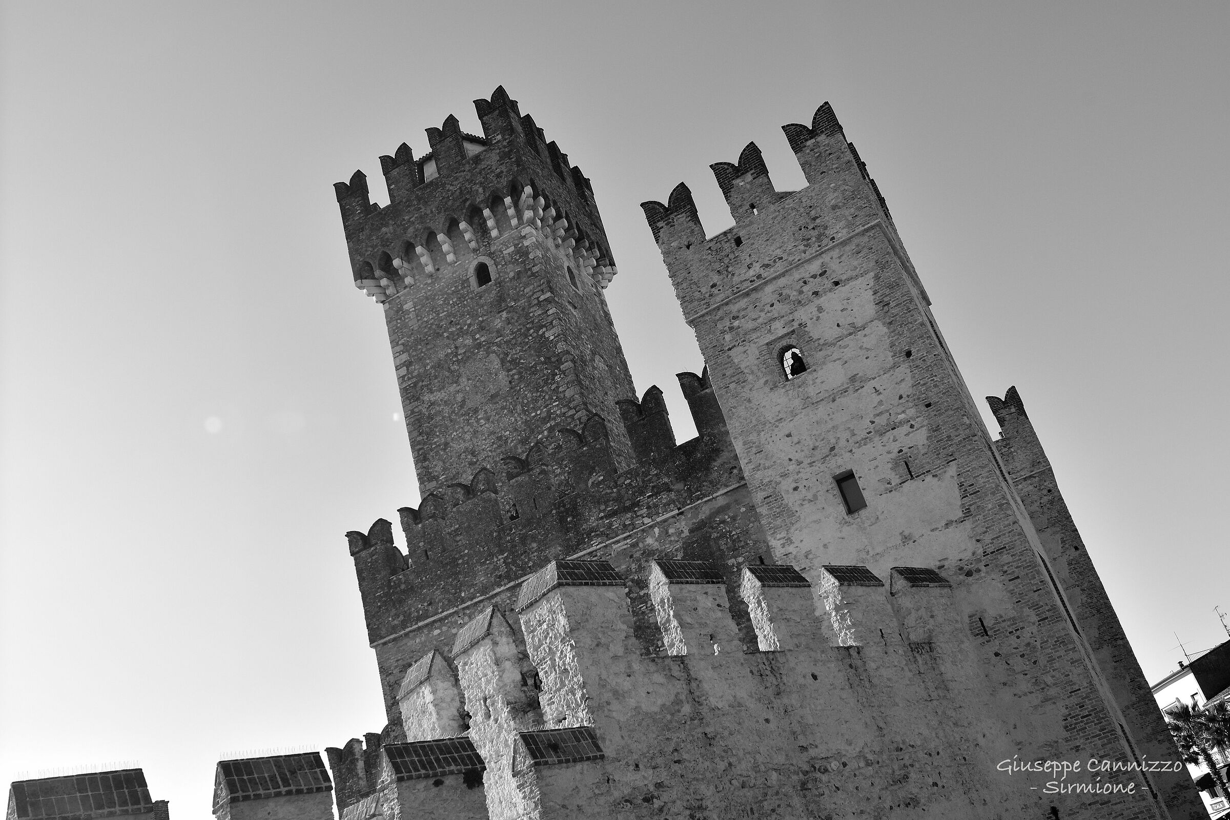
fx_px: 1127
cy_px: 410
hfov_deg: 57.2
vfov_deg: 40.0
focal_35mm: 33
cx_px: 615
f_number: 8
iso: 500
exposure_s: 1/1500
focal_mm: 22
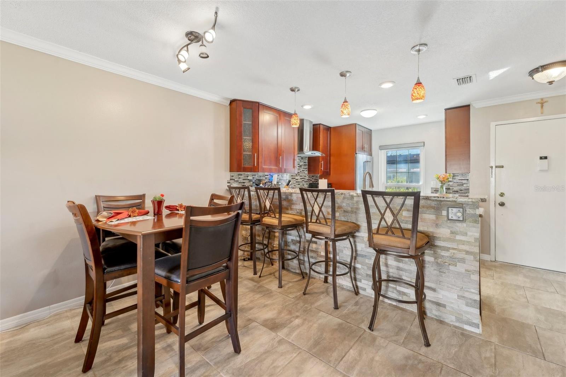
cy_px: 188
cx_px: 283
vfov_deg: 77.7
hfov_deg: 100.8
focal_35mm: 15
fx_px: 234
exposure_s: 1/4
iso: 200
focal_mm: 14.9
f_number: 8
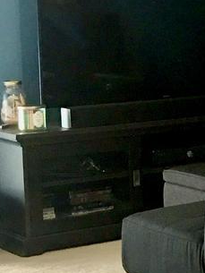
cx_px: 358
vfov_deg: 13.5
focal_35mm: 146
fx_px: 1152
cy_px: 98
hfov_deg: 9.7
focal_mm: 4.15
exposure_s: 1/15
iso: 50
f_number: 2.2
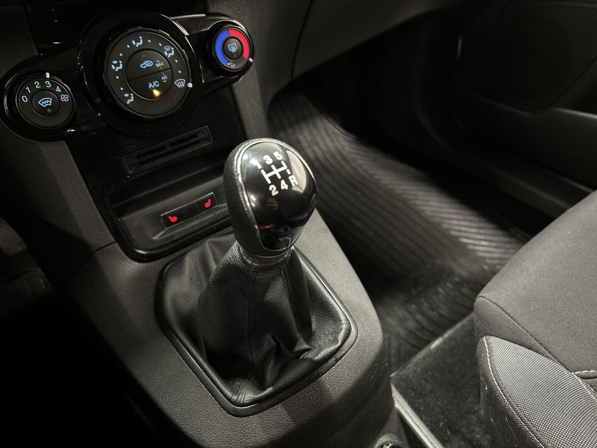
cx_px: 298
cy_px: 224
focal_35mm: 26
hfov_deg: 67.3
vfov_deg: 53.1
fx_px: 448
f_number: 1.5
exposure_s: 1/25
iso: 1000
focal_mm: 5.7
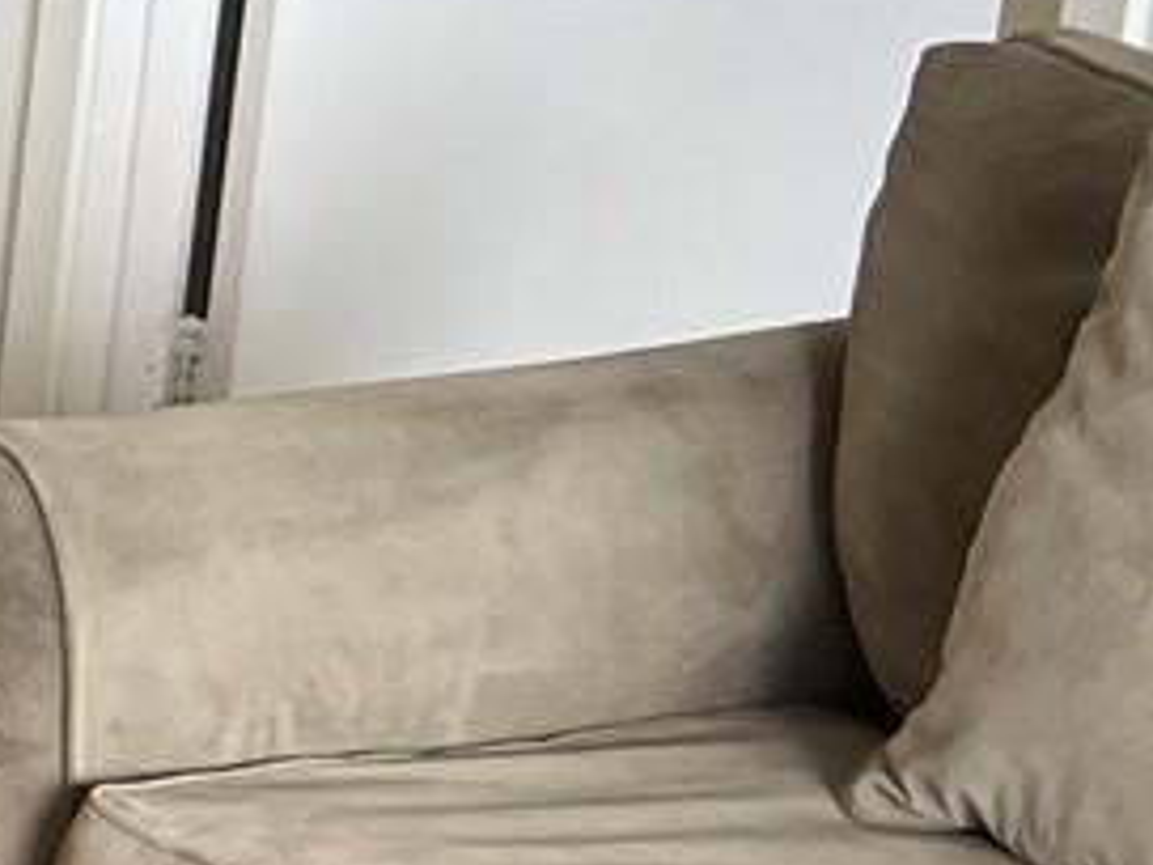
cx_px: -2200
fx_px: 5096
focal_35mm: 153
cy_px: 479
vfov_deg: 9.7
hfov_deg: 10.0
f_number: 1.5
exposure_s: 1/120
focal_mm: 5.7
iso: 80
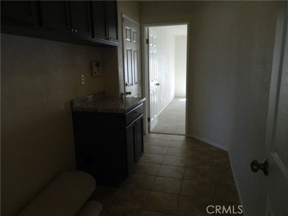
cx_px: 144
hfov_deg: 69.4
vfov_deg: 54.9
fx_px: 208
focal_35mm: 25
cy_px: 108
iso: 400
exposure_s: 1/200
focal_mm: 4.5
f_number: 3.1
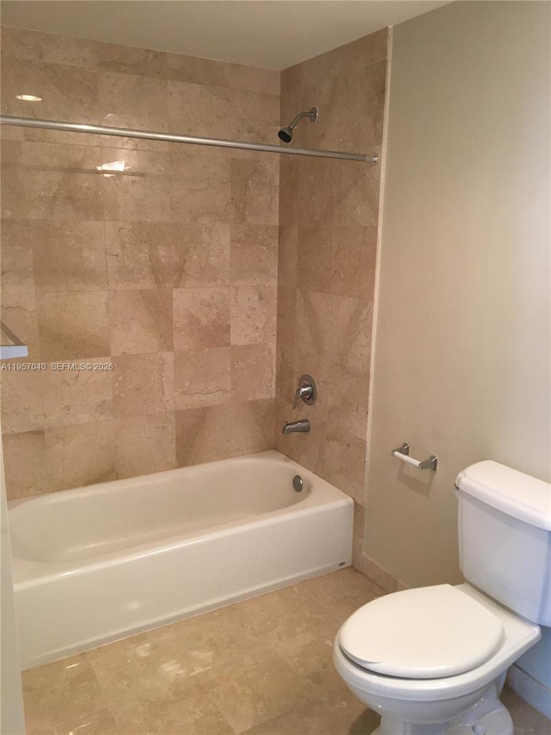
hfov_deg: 48.2
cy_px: 368
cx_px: 276
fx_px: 615
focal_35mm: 29
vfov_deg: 61.7
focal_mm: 4.15
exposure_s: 1/30
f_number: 2.2
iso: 100
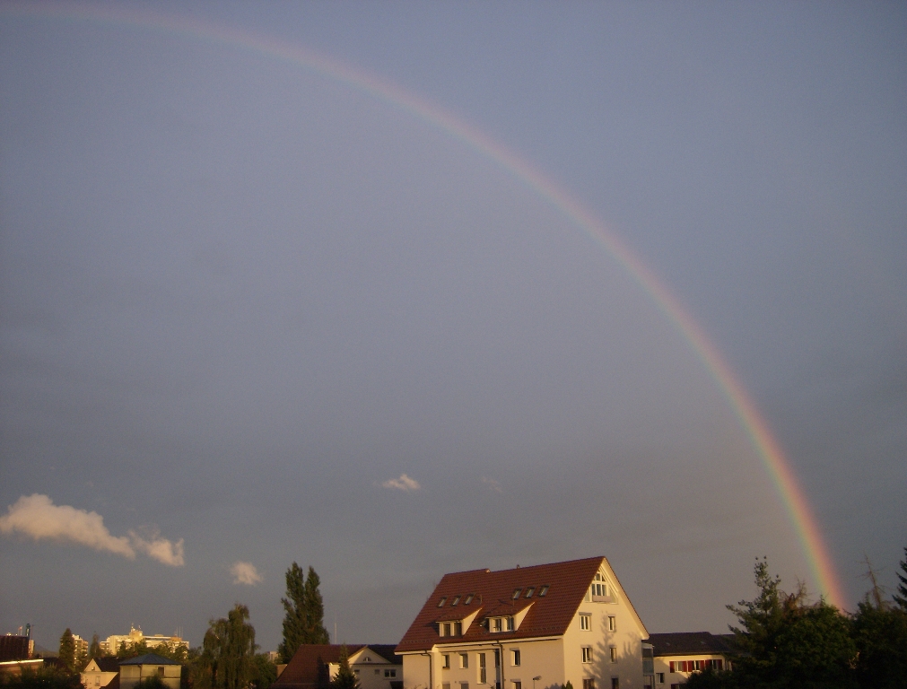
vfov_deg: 40.0
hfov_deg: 51.1
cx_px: 454
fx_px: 948
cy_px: 344
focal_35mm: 36
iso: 100
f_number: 2.8
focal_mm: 6
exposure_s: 1/166
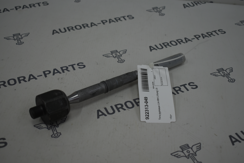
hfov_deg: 42.3
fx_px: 315
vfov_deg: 28.9
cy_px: 82
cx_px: 122
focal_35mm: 46
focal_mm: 31
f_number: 4.2
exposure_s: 1/200
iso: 220
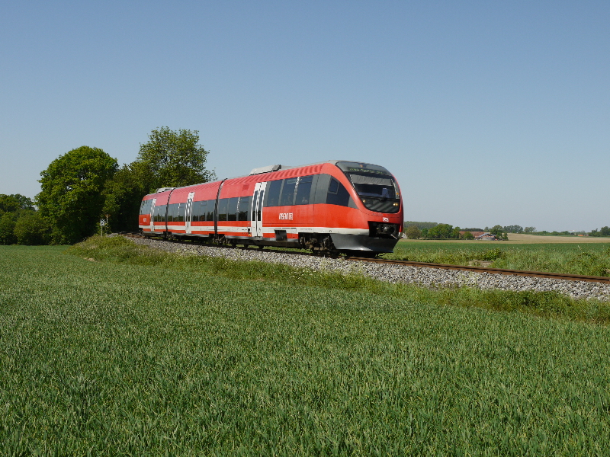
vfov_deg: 29.1
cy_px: 228
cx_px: 305
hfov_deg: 38.2
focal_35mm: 50
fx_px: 881
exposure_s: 1/500
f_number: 10
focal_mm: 25
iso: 200
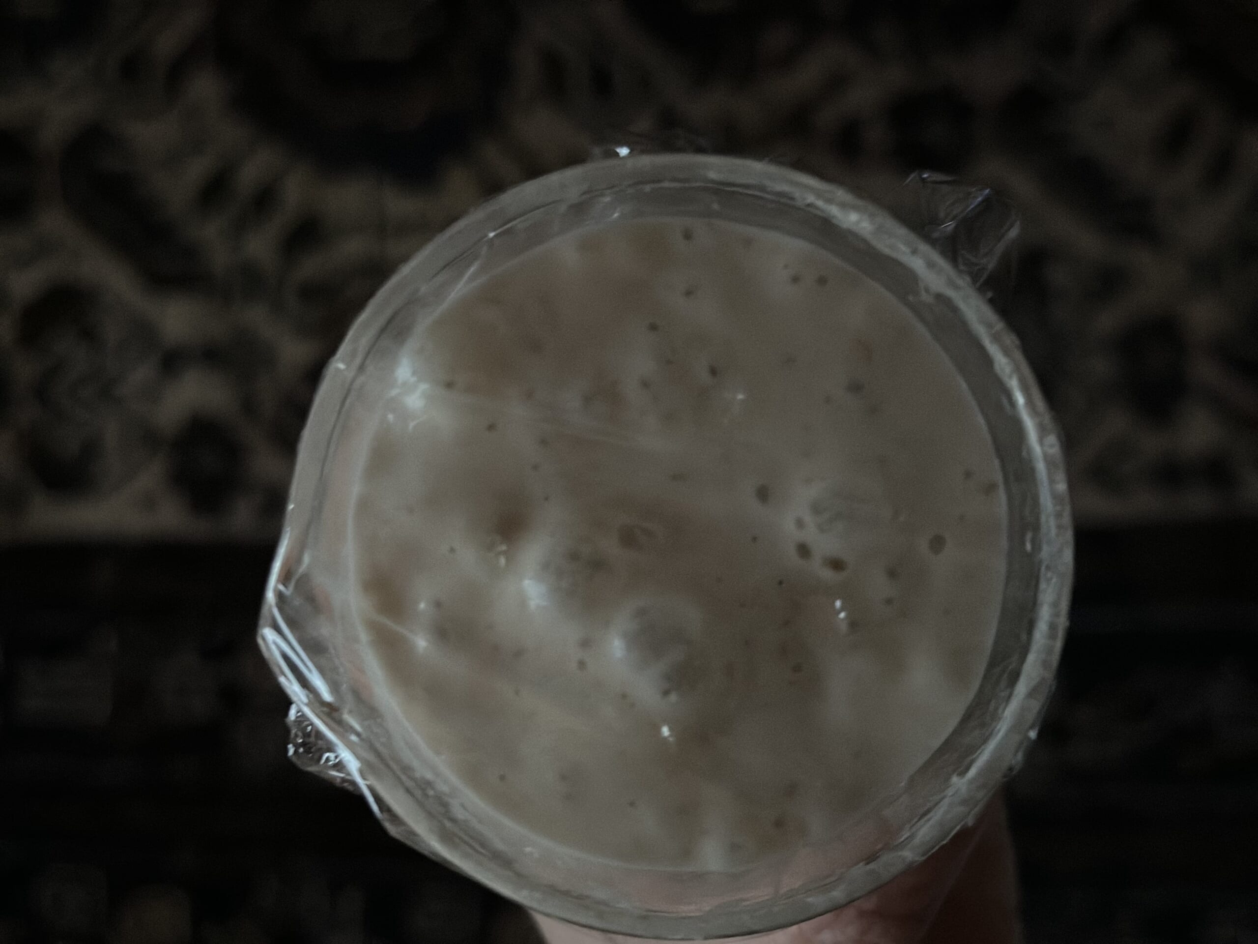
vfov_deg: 30.3
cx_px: 629
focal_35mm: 48
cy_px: 472
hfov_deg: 39.7
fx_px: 1744
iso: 1600
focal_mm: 6.86
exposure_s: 1/15
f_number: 1.78
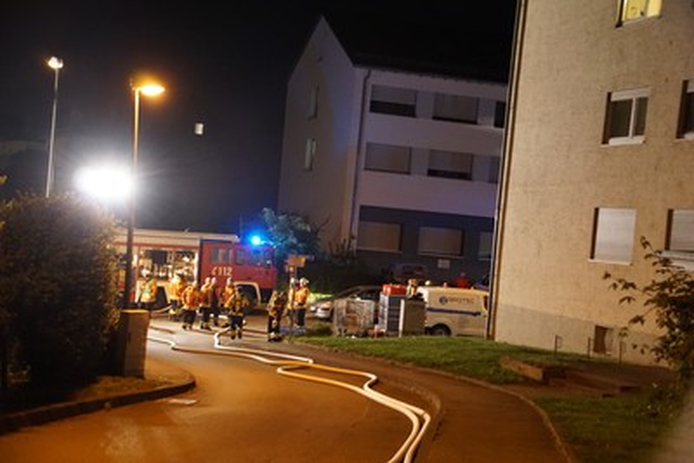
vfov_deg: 20.2
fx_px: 1302
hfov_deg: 29.9
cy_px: 232
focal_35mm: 68
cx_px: 347
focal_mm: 45
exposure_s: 1/8
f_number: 5
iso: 3200
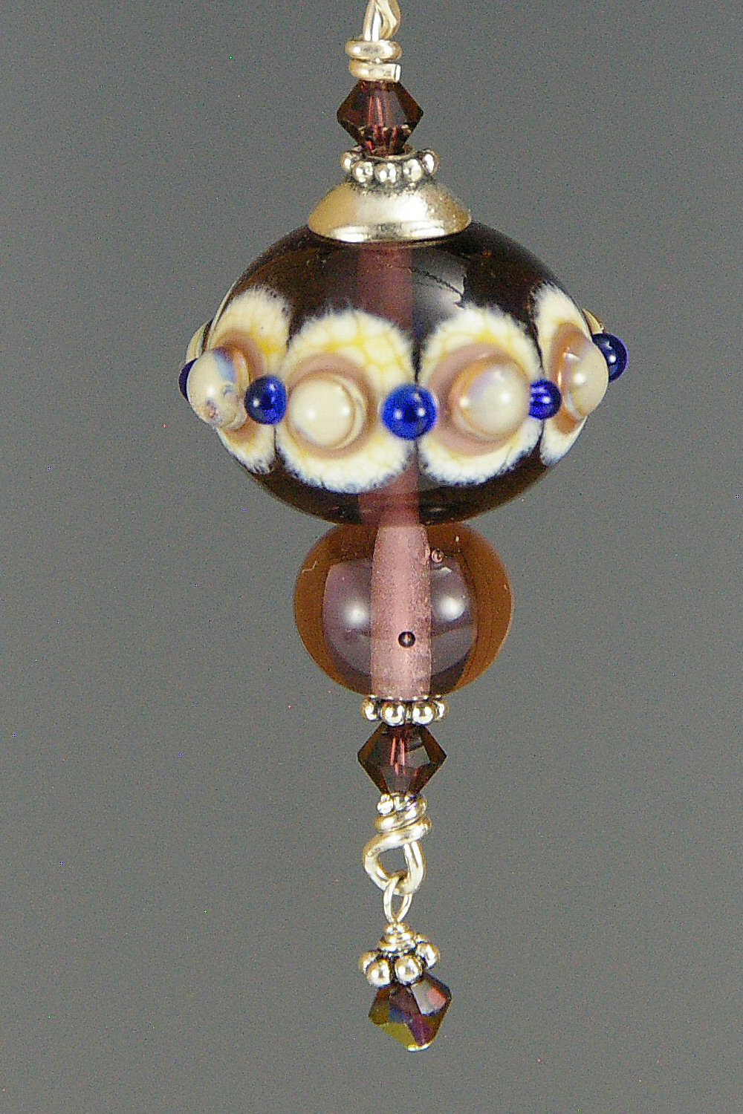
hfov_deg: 6.2
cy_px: 557
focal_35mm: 222
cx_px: 372
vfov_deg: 9.3
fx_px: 6872
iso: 1600
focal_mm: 148
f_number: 16
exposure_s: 1/90
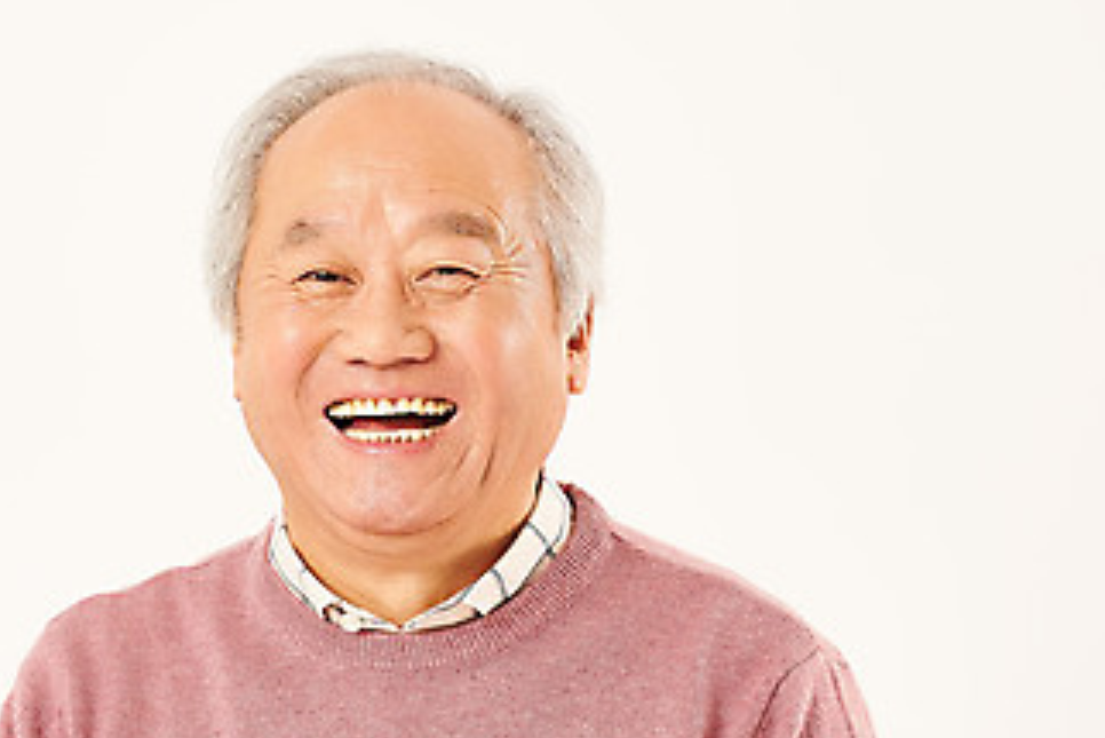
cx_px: 249
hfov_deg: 5.5
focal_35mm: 372
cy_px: 590
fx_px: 11423
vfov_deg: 3.7
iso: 100
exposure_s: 1/125
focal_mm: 200
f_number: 8
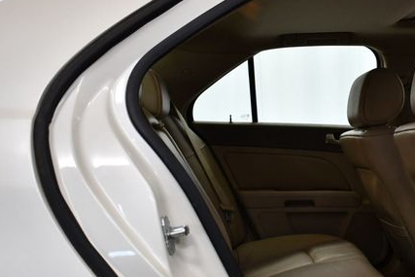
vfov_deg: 25.1
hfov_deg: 36.3
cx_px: 293
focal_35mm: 54
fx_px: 623
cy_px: 154
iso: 800
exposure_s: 1/250
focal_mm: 18
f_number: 3.5
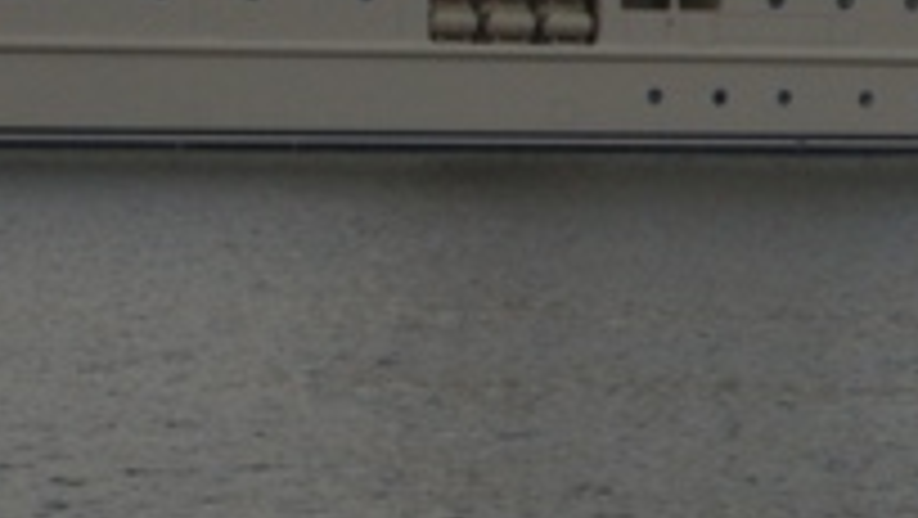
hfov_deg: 7.7
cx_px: 1580
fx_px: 6600
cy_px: -95
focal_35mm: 271
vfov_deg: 4.5
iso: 100
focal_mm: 22
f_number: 5.6
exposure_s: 1/60
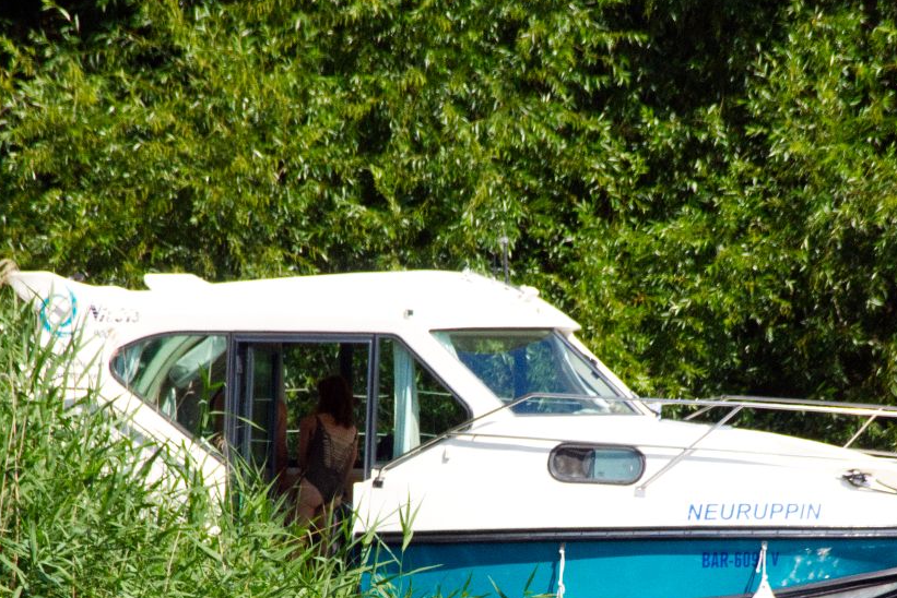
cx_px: 545
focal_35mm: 1315
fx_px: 32775
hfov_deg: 1.6
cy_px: 456
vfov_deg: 1.0
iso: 400
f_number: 9
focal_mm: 300
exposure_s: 1/1000
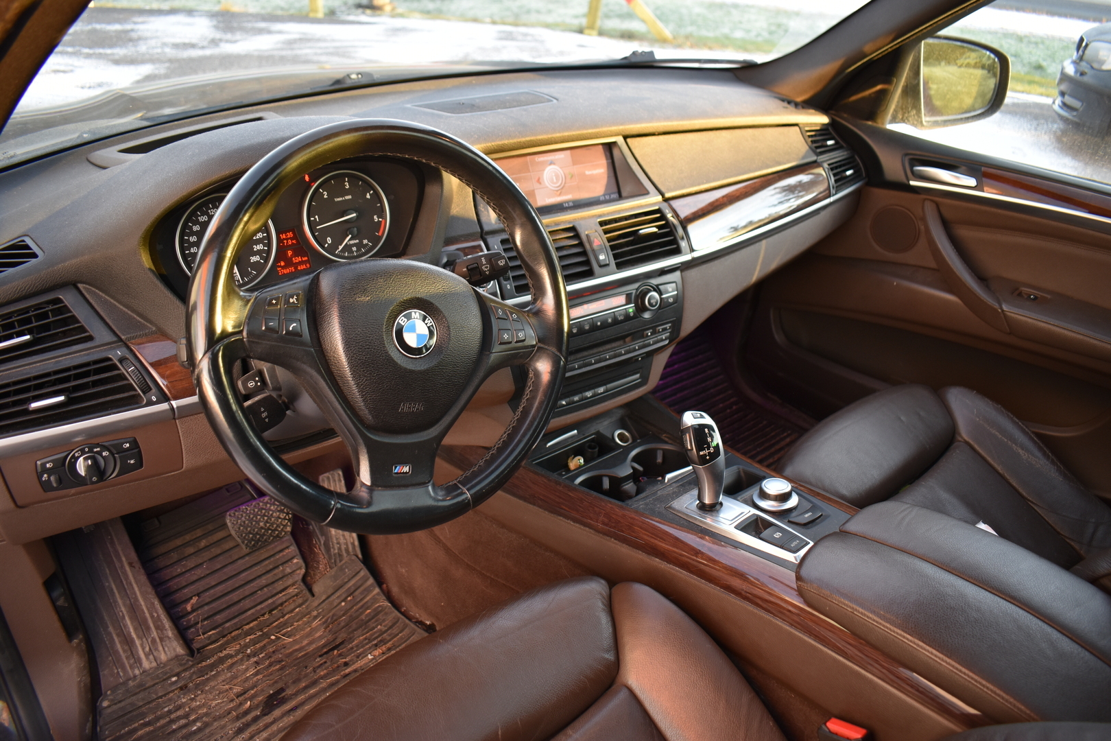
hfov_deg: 67.4
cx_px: 556
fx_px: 833
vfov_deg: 47.9
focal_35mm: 27
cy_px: 370
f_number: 4
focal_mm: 18
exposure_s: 1/60
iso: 450
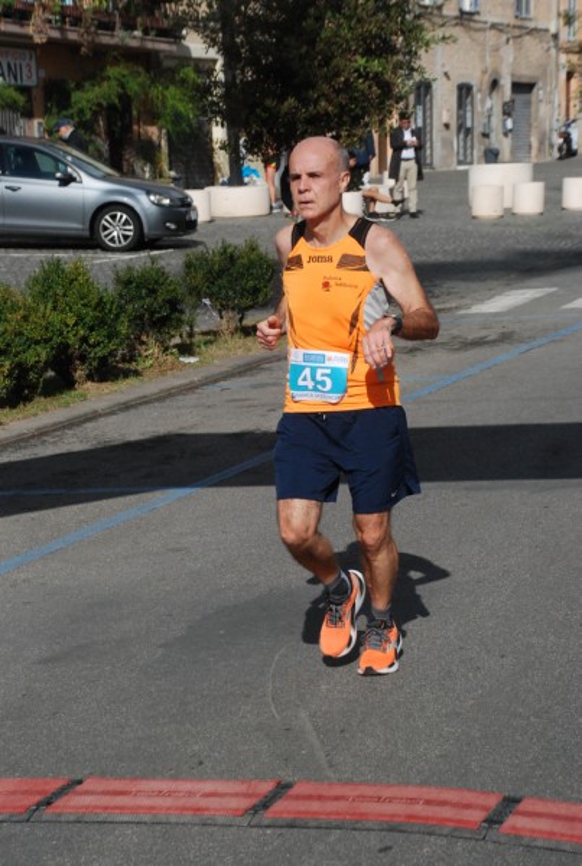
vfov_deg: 21.9
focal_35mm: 93
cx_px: 291
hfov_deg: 14.8
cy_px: 433
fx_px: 2243
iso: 1000
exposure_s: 1/2000
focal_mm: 62
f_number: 9
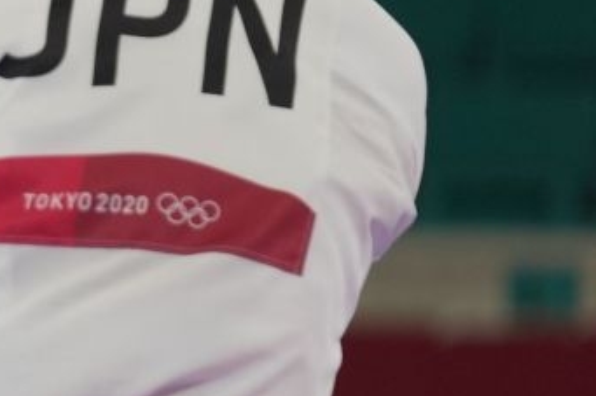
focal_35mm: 999
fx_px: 16530
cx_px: -939
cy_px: 237
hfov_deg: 2.1
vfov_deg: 1.4
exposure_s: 1/1000
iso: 500
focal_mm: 189
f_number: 2.8
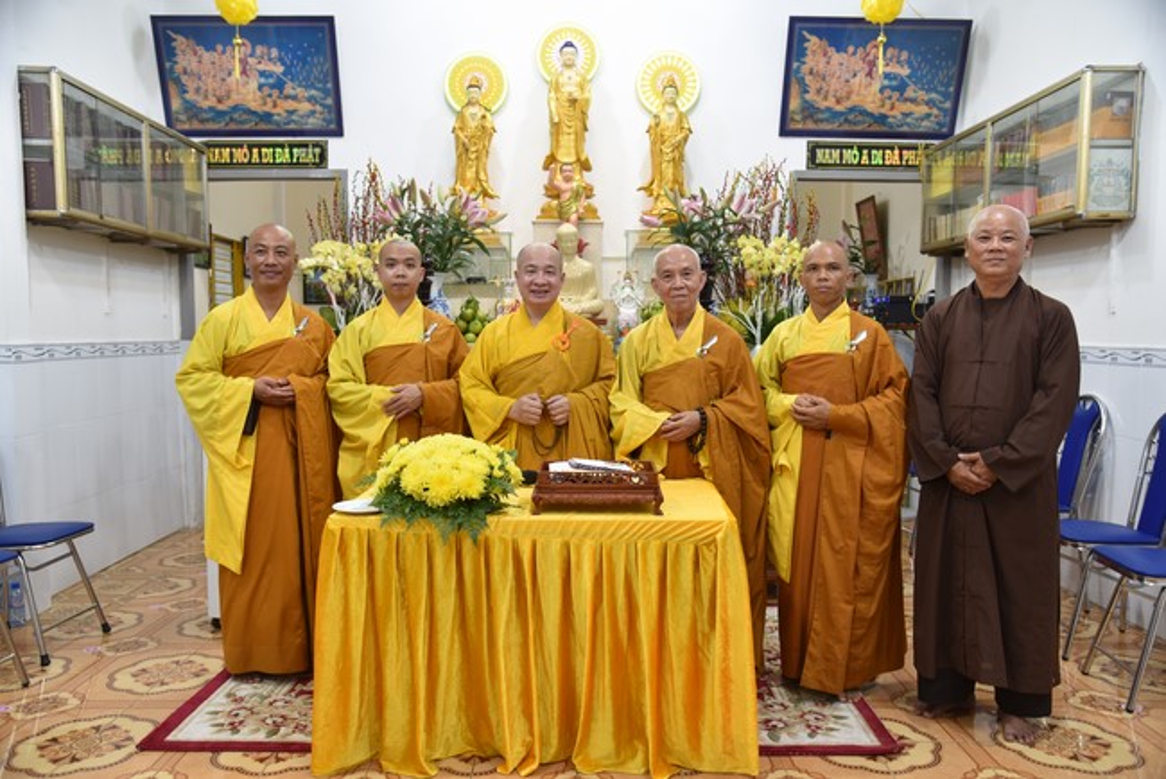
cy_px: 390
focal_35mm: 30
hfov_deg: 61.9
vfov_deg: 43.6
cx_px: 583
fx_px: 972
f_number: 4
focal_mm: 30
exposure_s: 1/60
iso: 720
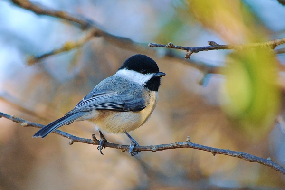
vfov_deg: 3.1
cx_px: 142
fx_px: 3562
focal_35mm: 450
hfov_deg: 4.6
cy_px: 95
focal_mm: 300
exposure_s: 1/500
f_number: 5.6
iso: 1600
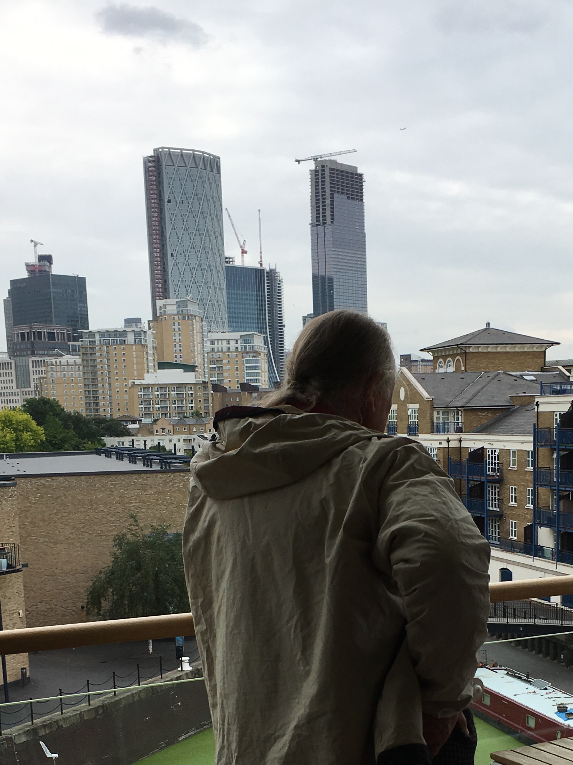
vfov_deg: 33.7
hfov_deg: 26.4
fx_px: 1214
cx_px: 368
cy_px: 633
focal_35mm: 55
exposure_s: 1/1350
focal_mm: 4.15
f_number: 2.2
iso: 25
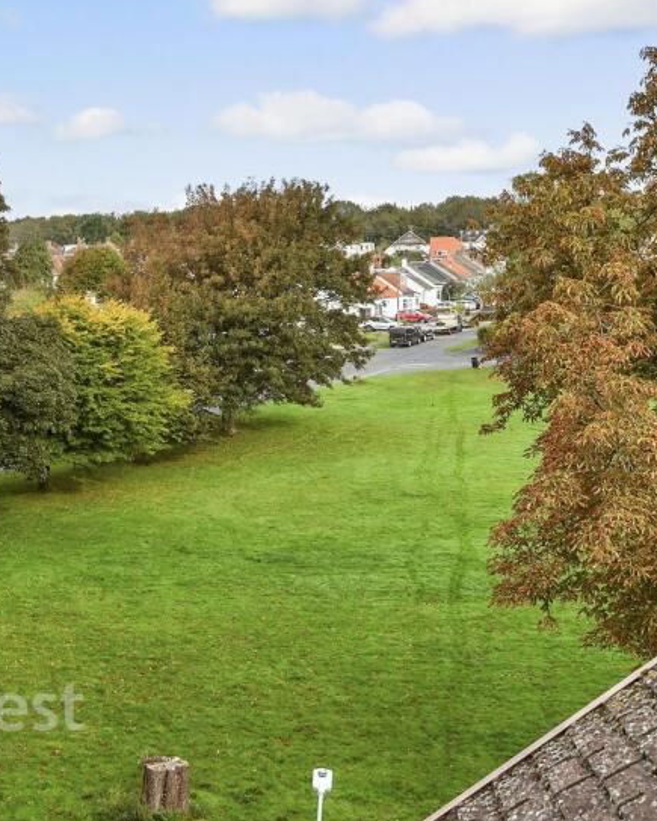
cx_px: 76
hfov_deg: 27.6
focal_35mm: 53
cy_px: 354
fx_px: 1289
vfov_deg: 35.3
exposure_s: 1/160
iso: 200
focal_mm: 20
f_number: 8
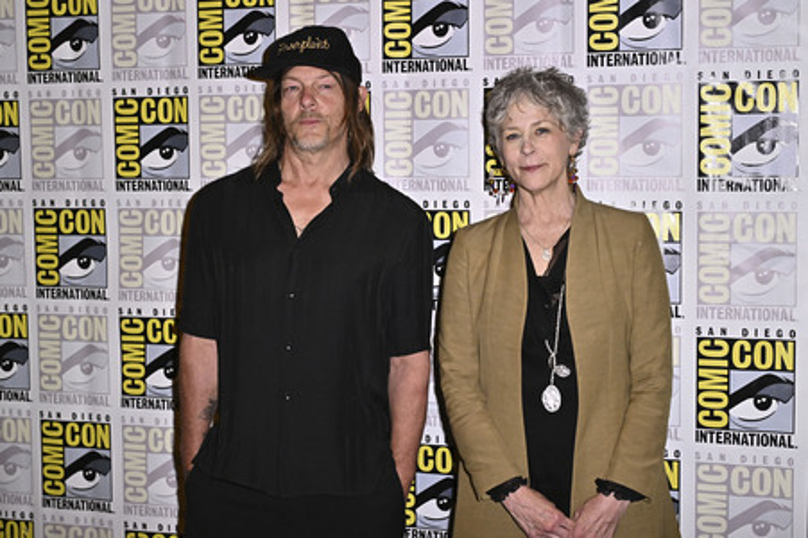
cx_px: 404
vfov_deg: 30.5
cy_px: 269
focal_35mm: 44
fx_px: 987
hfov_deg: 44.5
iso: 1600
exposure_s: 1/320
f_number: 4.5
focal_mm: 44
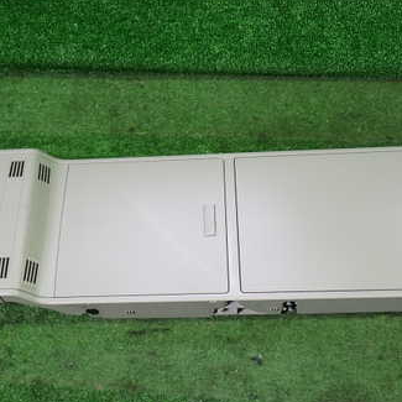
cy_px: 193
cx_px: 163
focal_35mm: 49
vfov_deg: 34.7
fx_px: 644
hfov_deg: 34.6
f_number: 2.3
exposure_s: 1/30
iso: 200
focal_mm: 5.4
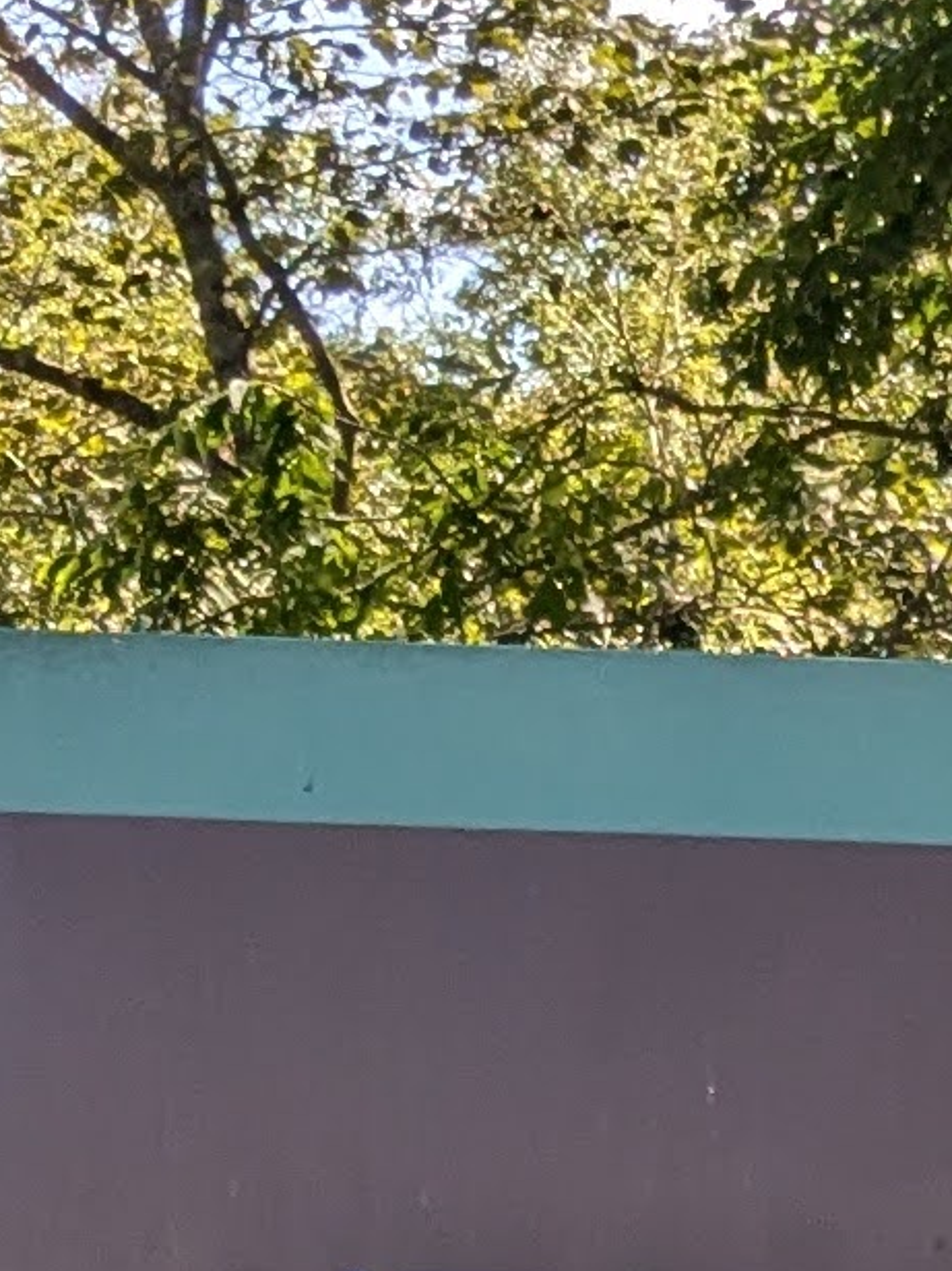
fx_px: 6493
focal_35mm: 177
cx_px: 2061
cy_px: 1841
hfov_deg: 7.9
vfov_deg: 10.8
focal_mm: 4.38
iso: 46
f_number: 1.73
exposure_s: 1/1017
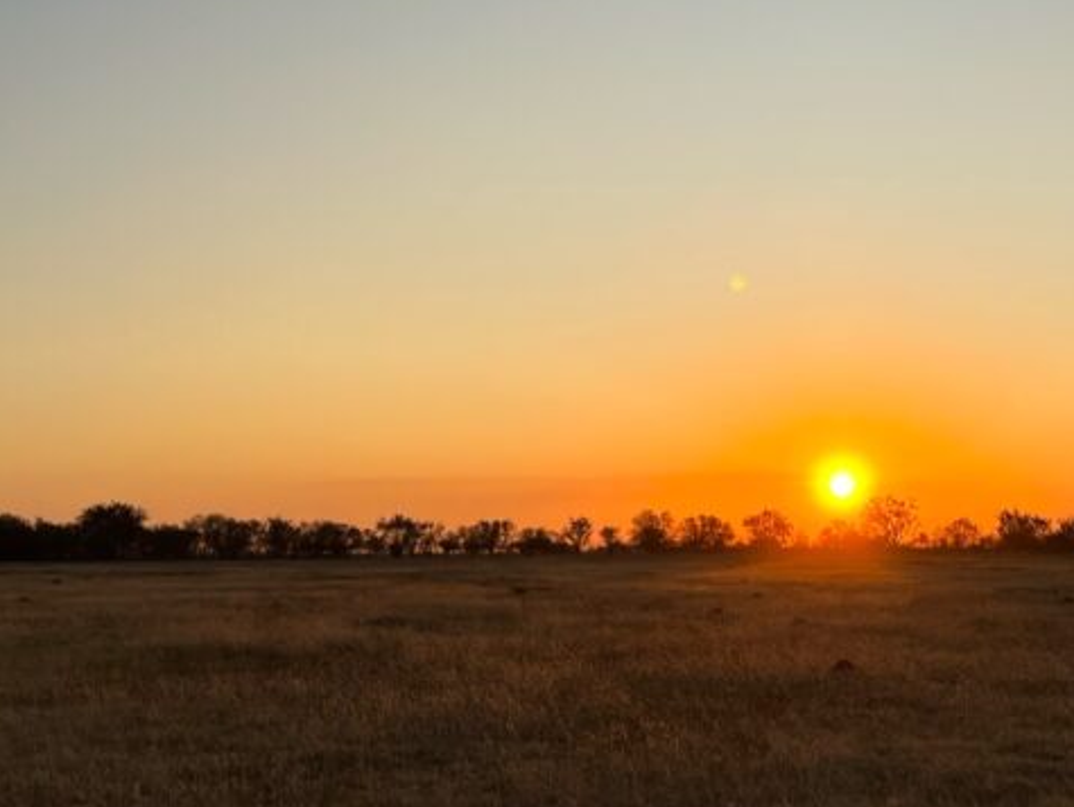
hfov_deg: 33.7
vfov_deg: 26.1
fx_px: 1739
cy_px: 373
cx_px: 794
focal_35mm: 56
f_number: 1.5
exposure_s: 1/4274
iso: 50
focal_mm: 5.7
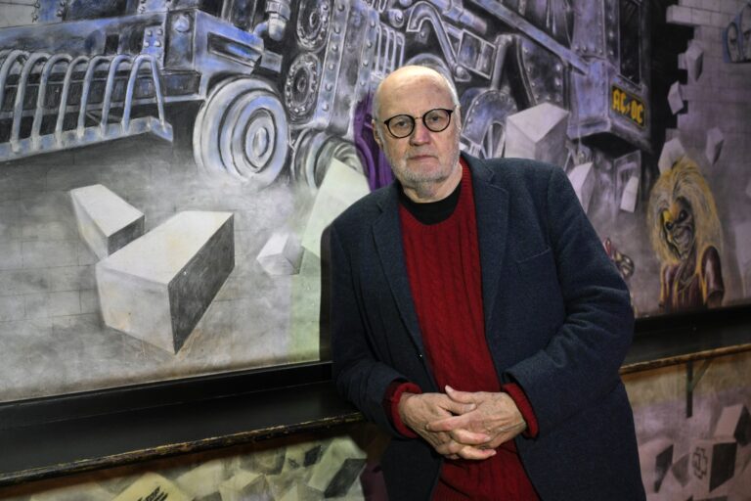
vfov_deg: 35.1
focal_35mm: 38
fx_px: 793
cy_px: 250
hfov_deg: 50.7
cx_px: 376
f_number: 4
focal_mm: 38
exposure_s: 1/100
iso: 3200
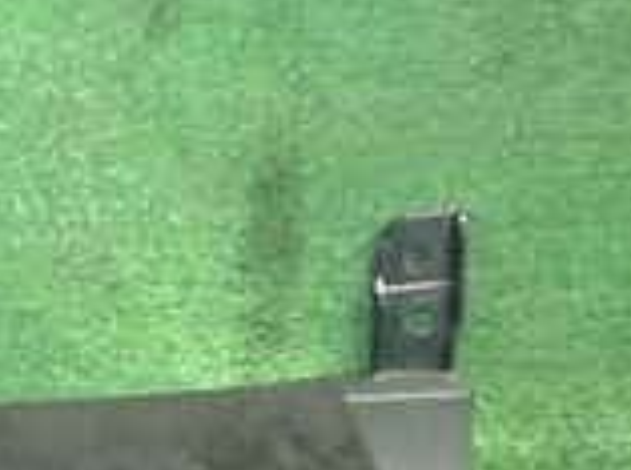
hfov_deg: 14.8
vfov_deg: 12.0
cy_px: 803
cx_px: -543
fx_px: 2091
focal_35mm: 115
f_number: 2.3
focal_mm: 5.4
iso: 800
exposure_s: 1/15
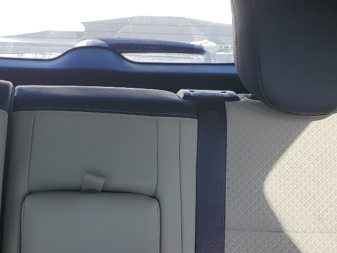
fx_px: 652
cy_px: 142
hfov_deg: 28.6
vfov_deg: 21.9
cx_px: 89
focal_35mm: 67
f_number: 1.5
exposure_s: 1/147
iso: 50
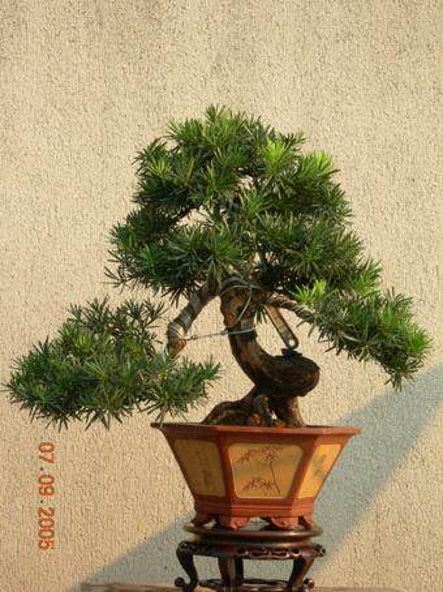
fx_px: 1930
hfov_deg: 13.1
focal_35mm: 113
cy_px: 296
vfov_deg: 17.4
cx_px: 222
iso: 50
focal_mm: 23.4
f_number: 8.2
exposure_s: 1/56
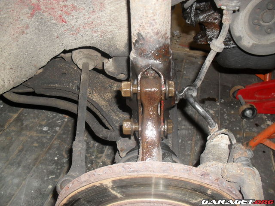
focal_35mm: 35
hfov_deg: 52.6
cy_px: 103
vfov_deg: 40.7
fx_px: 278
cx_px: 138
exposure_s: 1/45
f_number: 3.2
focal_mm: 6.3
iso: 200
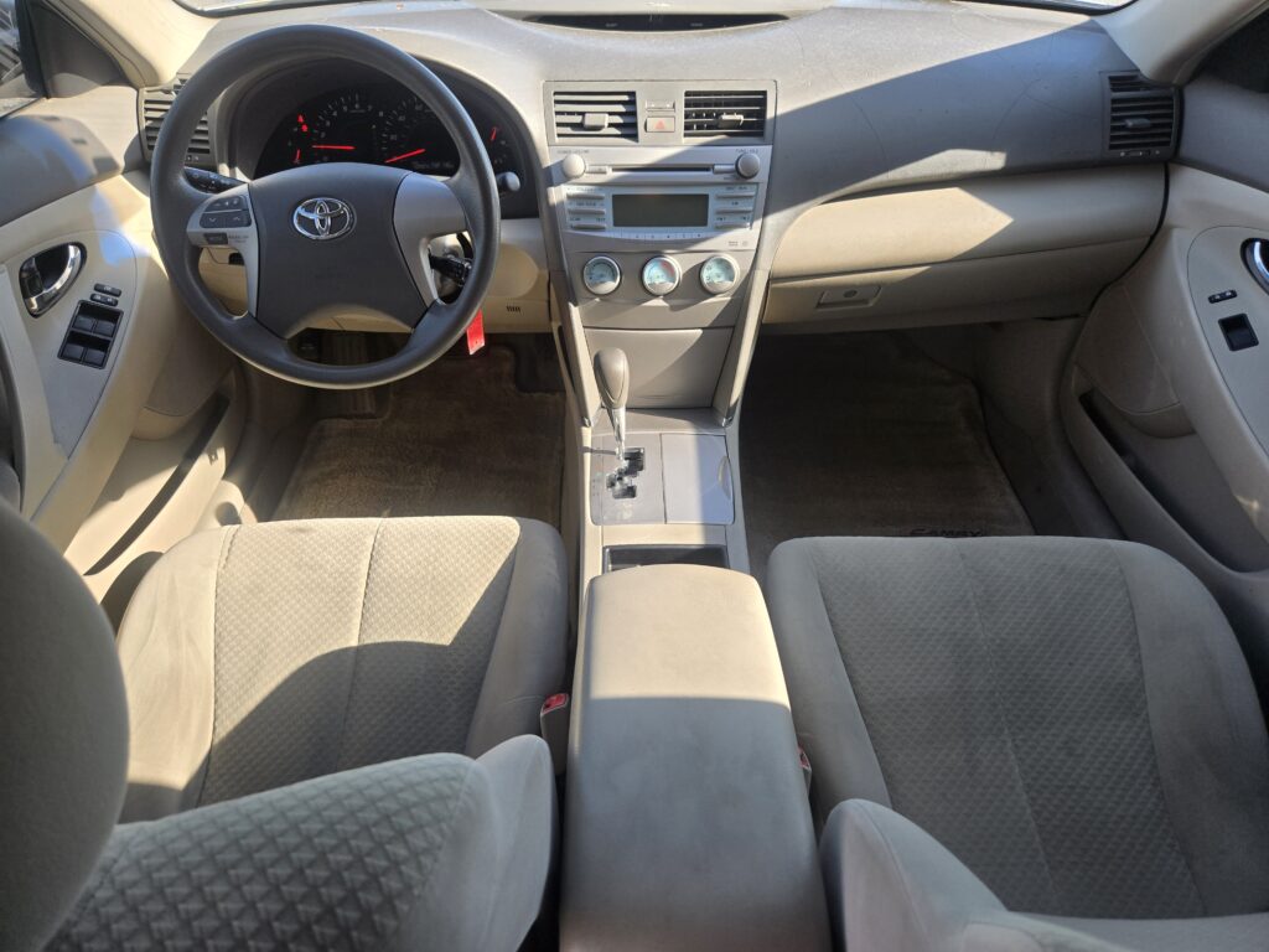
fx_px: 843
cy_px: 476
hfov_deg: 73.9
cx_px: 634
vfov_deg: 58.9
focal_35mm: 23
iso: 80
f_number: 1.8
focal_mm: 5.4
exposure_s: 1/565
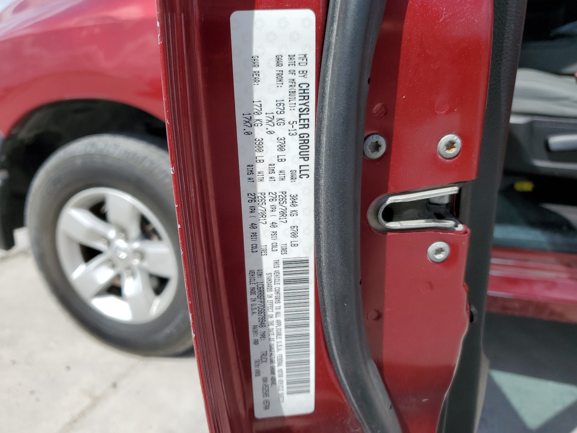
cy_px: 216
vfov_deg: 53.1
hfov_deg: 67.3
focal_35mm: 26
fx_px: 433
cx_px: 288
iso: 50
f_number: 1.5
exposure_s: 1/3333
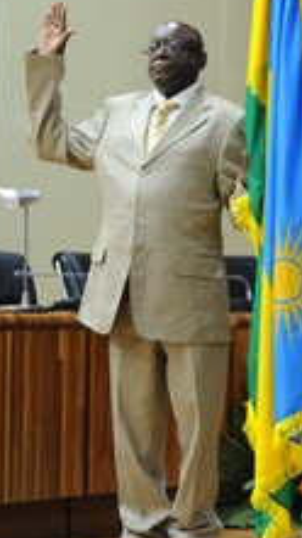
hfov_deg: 7.1
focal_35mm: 166
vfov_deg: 12.9
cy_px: 174
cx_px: 582
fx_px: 2368
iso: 4000
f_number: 3.5
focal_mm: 70
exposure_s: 1/100
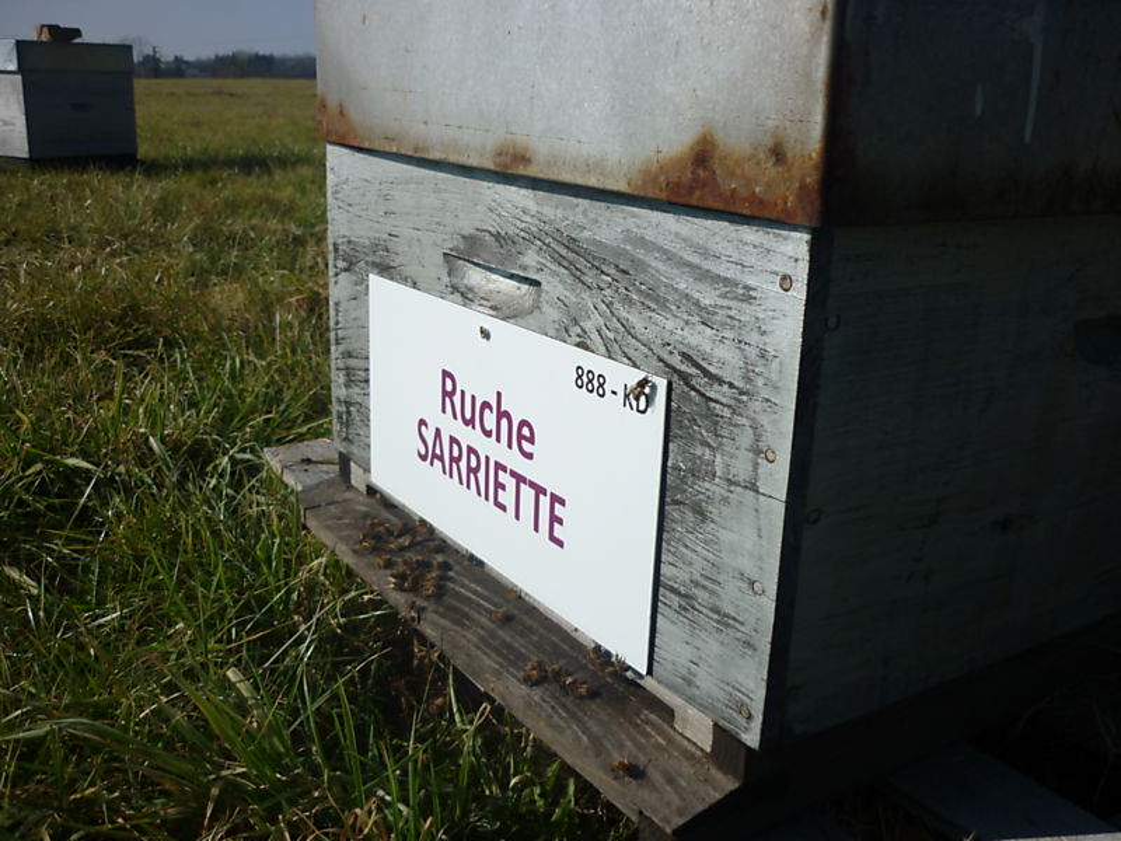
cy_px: 420
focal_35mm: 33
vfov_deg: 42.9
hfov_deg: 55.4
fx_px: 1069
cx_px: 560
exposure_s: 1/320
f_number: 8
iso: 80
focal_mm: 5.5
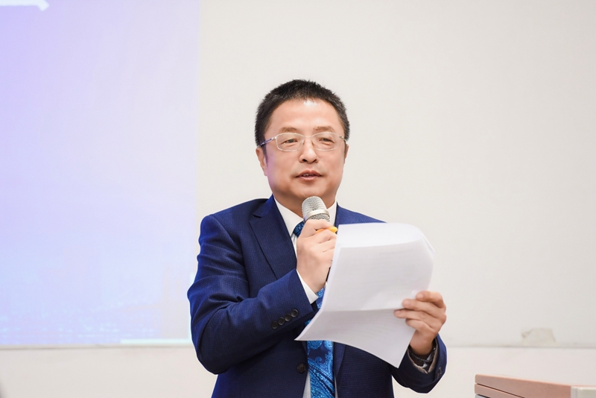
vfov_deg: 6.9
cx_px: 298
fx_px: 3312
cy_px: 199
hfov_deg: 10.3
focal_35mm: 200
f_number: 4
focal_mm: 200
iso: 2000
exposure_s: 1/250
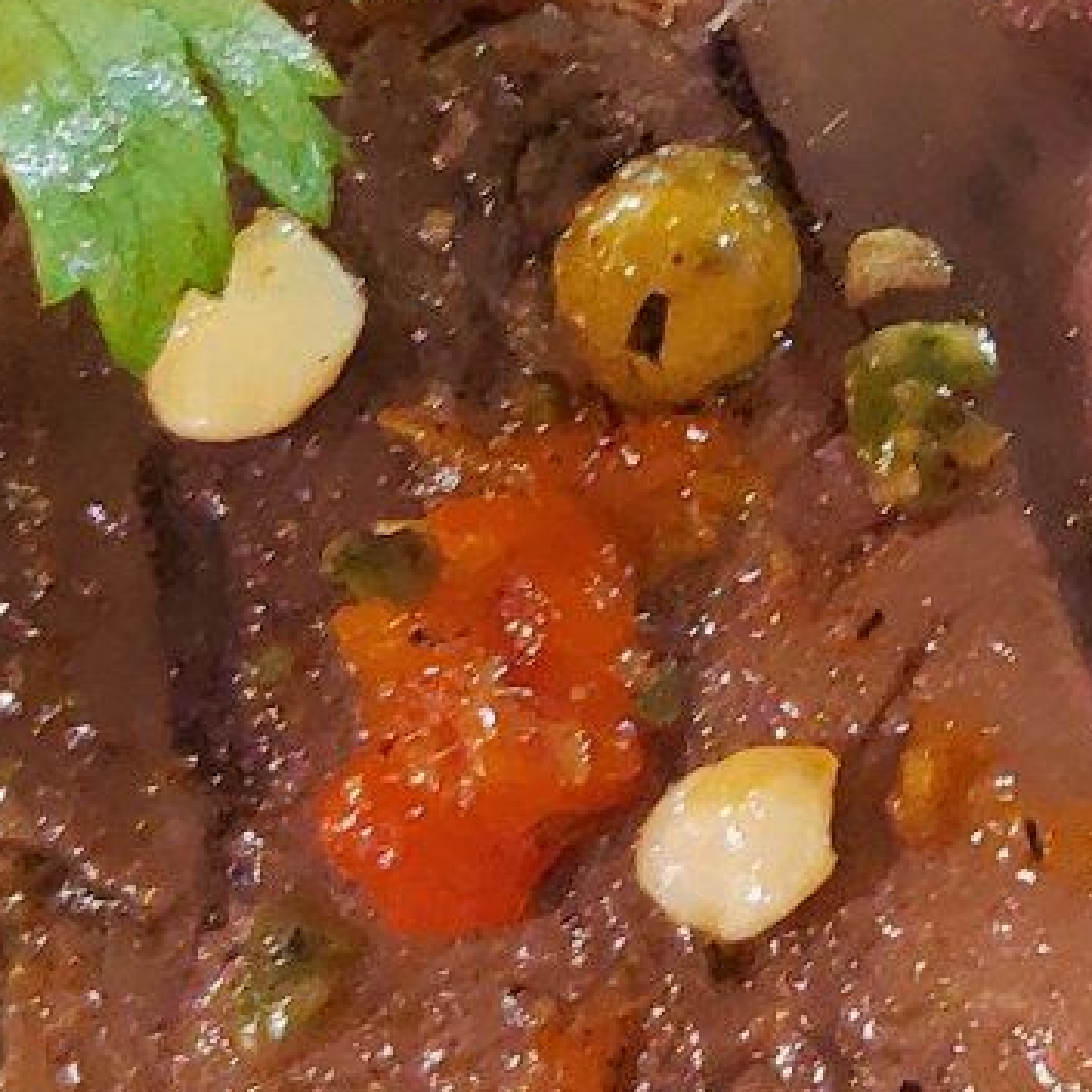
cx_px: 1186
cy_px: 53
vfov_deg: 10.6
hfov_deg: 10.5
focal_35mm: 164
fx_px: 5853
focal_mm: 5.59
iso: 450
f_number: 1.88
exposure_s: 1/50
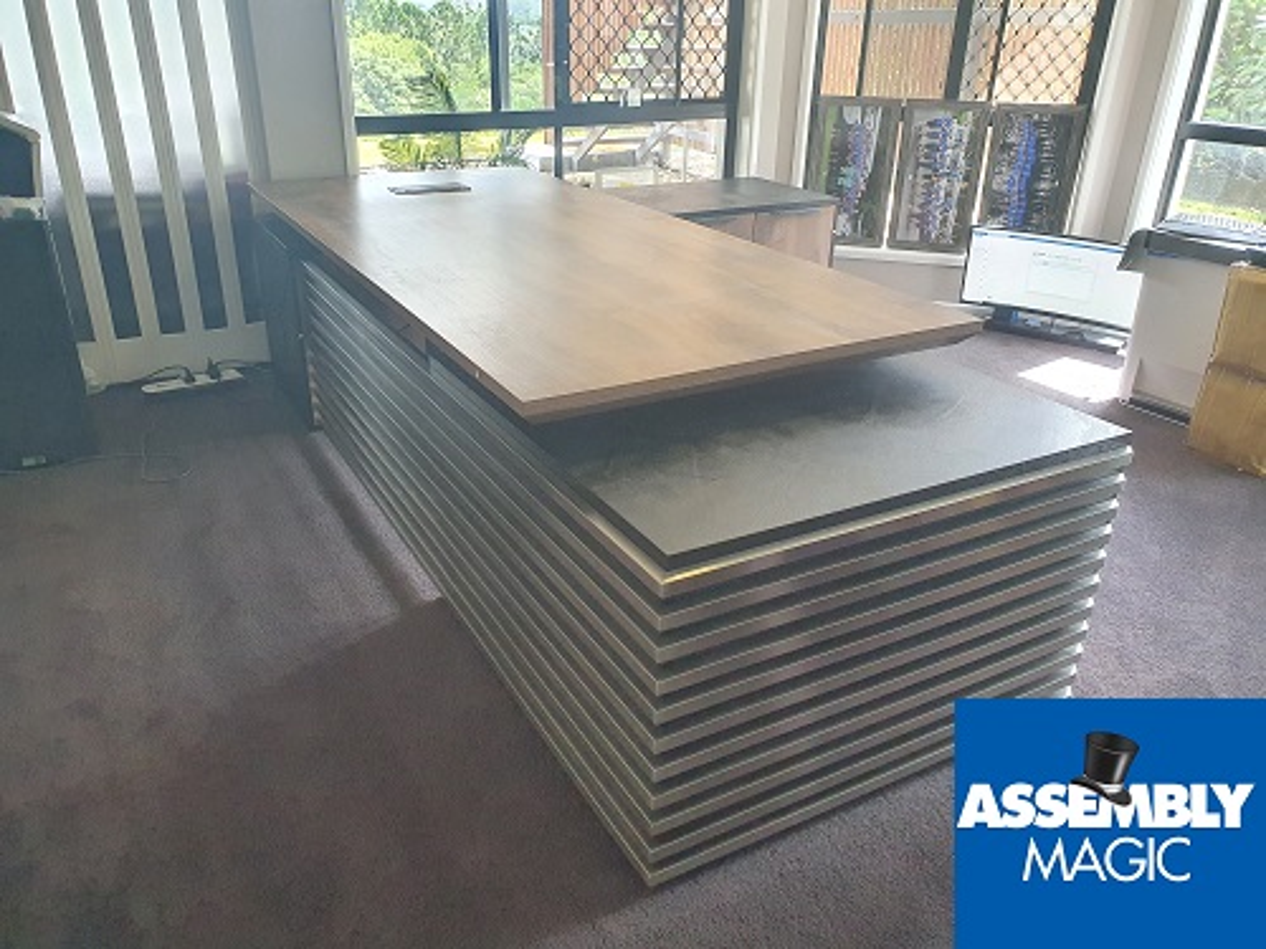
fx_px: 951
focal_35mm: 26
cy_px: 474
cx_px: 633
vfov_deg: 53.1
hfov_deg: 67.3
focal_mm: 4.32
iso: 250
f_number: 2.4
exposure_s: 1/100
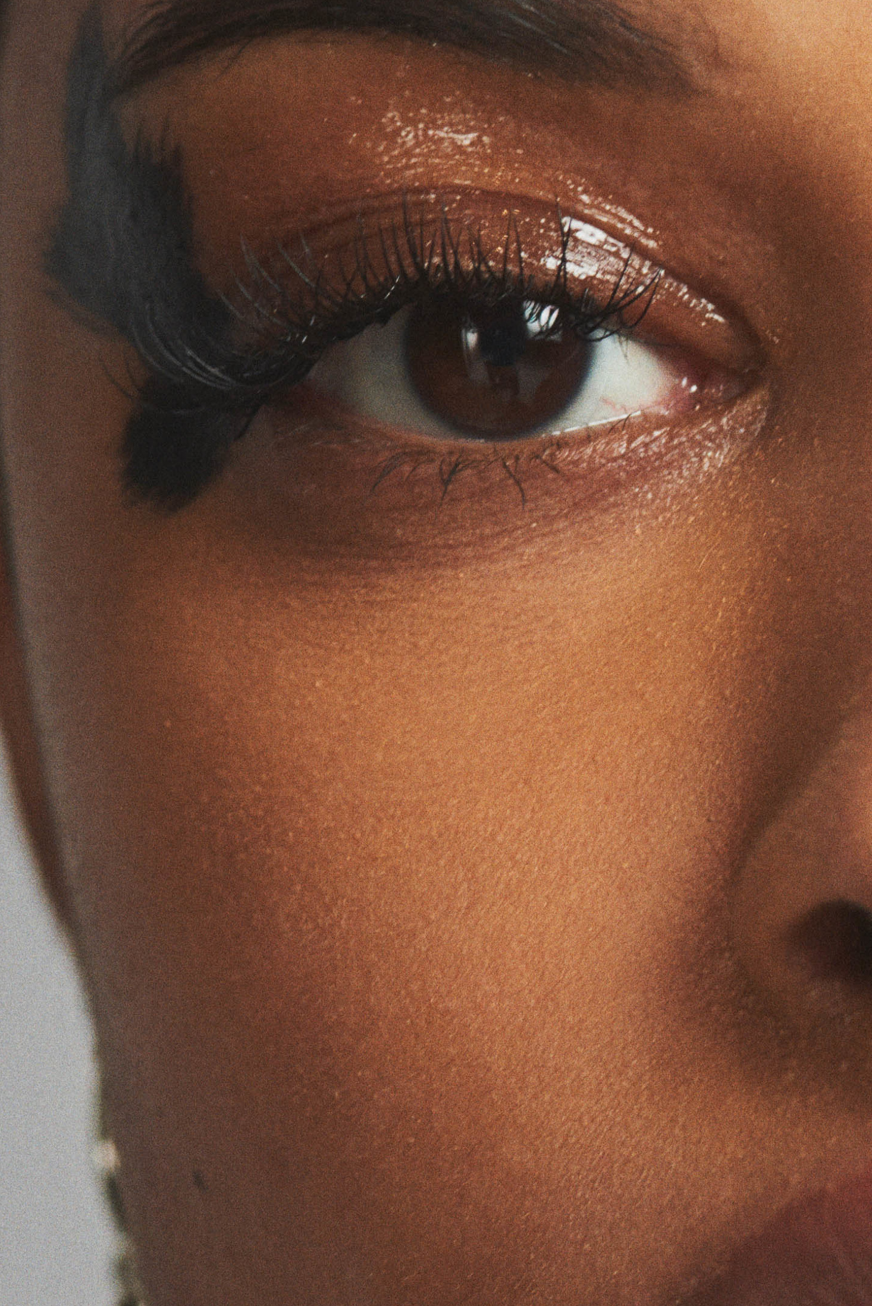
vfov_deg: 5.8
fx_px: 12998
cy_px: 859
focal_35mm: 358
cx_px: 1107
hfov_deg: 3.8
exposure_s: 1/180
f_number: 6.7
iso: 560
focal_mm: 105
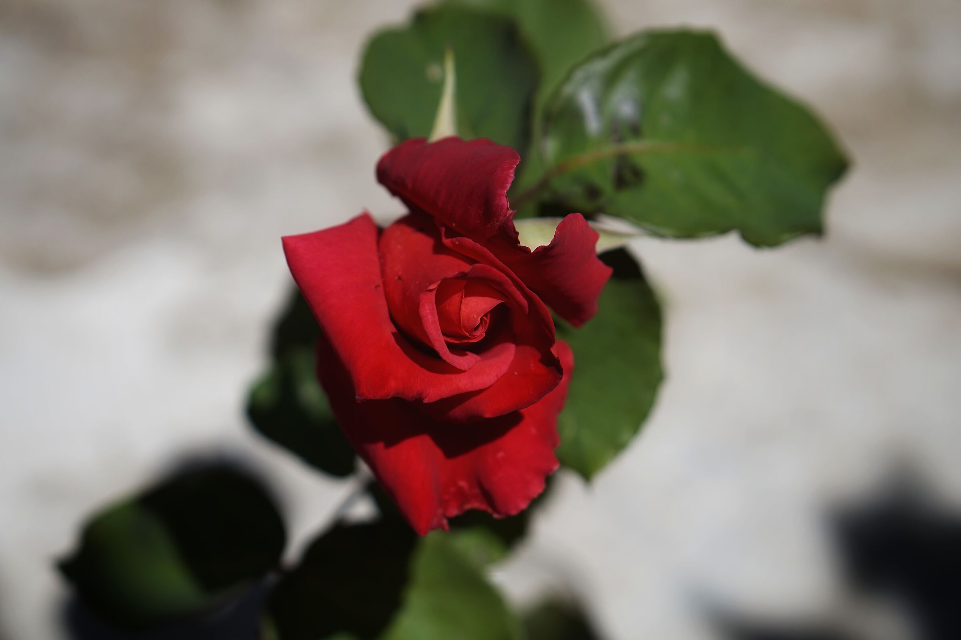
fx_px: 2001
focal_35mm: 75
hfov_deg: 27.0
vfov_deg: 18.2
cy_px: 320
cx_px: 480
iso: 100
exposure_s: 1/2000
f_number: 3.5
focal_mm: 50
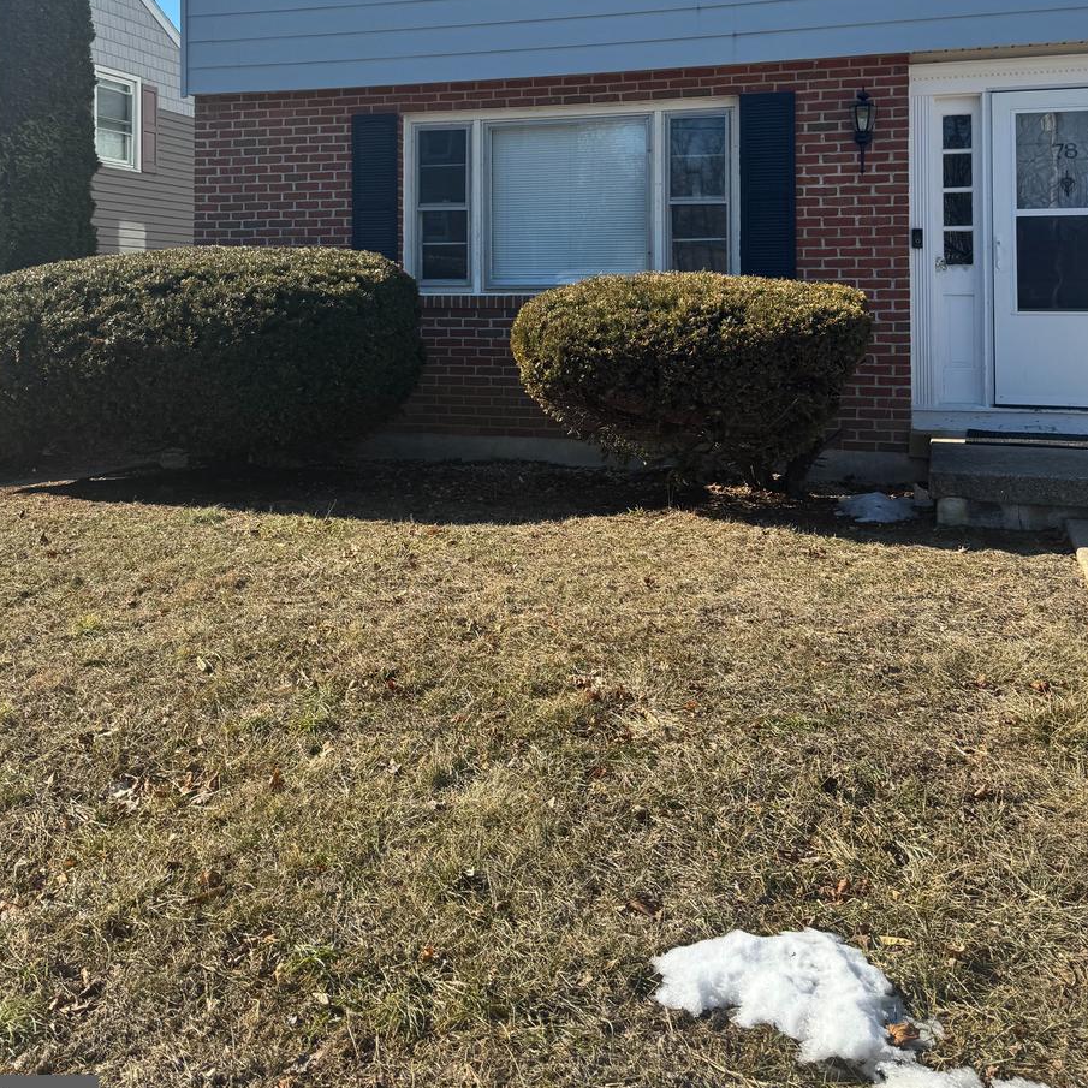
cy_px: 250
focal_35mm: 36
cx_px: 491
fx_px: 1280
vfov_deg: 44.3
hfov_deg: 46.0
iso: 80
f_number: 1.78
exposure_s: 1/2833
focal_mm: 6.76
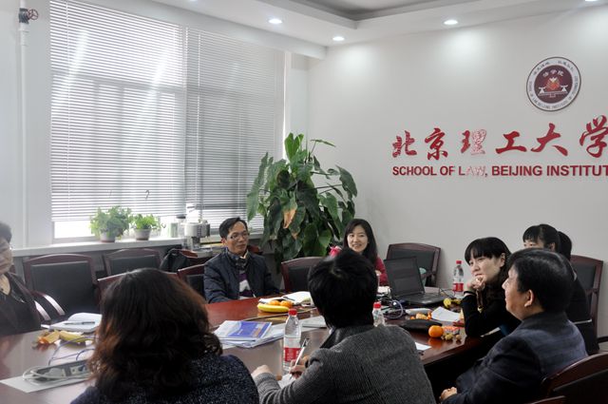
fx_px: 658
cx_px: 304
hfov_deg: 49.6
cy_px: 202
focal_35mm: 39
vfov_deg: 34.1
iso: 640
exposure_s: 1/60
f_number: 7.1
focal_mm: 26
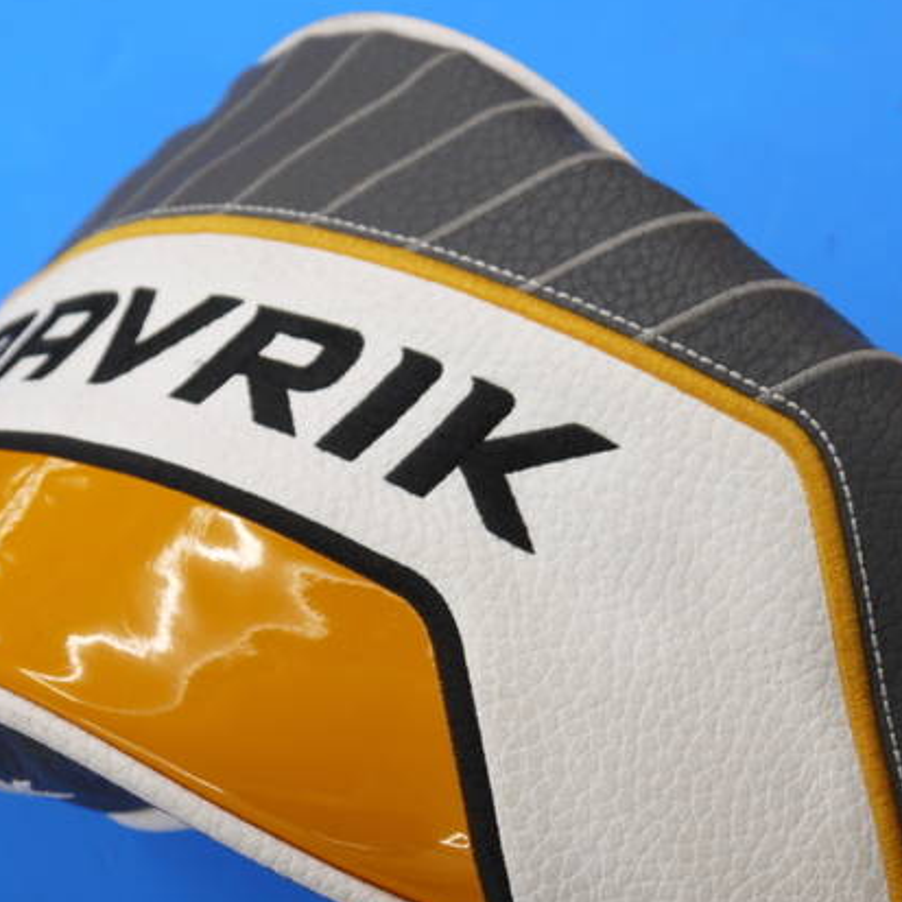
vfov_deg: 15.2
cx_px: 432
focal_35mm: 115
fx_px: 3390
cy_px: 509
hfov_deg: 15.2
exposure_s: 1/80
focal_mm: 42
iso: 400
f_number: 5.6
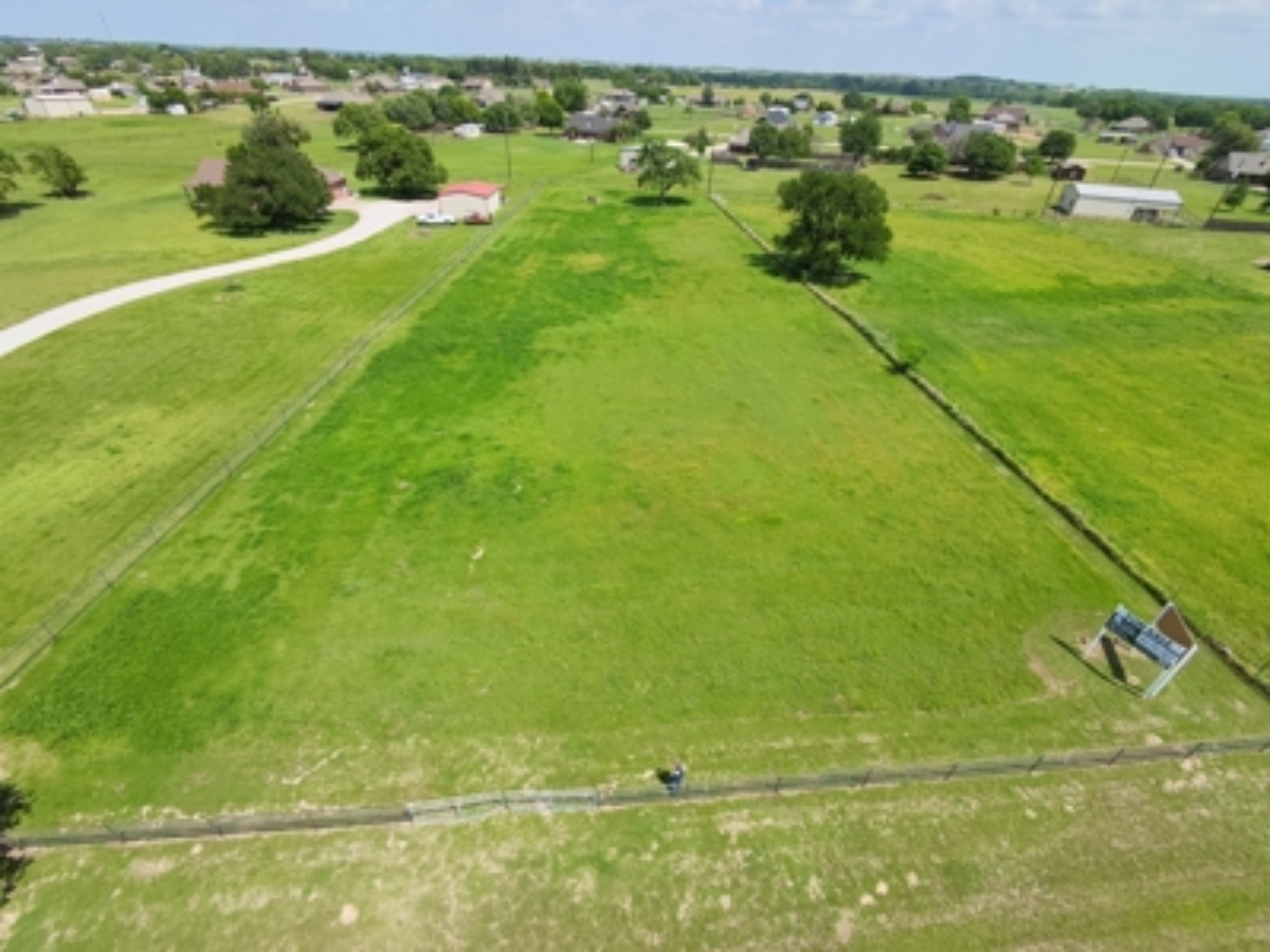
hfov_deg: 94.5
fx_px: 587
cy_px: 476
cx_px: 635
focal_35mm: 16
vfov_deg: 78.1
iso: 103
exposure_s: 1/1745
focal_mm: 16
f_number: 2.55
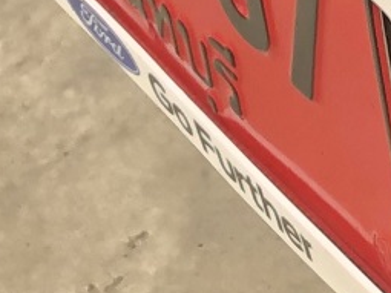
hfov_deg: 8.1
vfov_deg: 6.0
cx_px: 1035
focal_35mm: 220
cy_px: -719
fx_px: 2484
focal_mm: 3.99
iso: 64
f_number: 1.8
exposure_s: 1/120
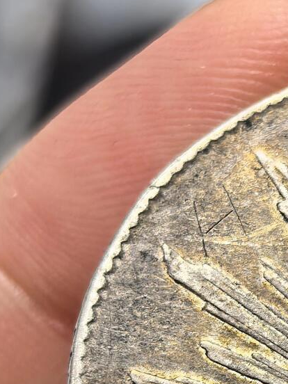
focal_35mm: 176
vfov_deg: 11.1
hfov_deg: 8.2
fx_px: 1952
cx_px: 450
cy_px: 437
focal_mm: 6.98
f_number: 2
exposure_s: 1/50
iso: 160
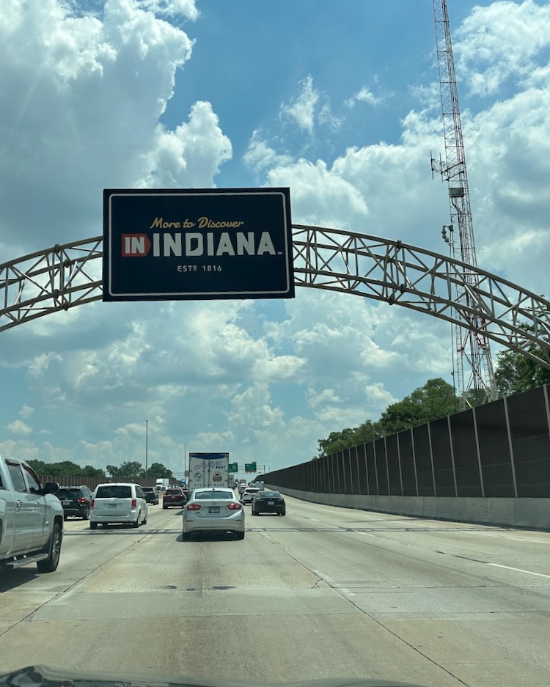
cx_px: 250
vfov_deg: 55.7
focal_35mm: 32
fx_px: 651
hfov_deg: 45.8
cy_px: 339
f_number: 1.78
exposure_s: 1/9709
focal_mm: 6.86
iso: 80
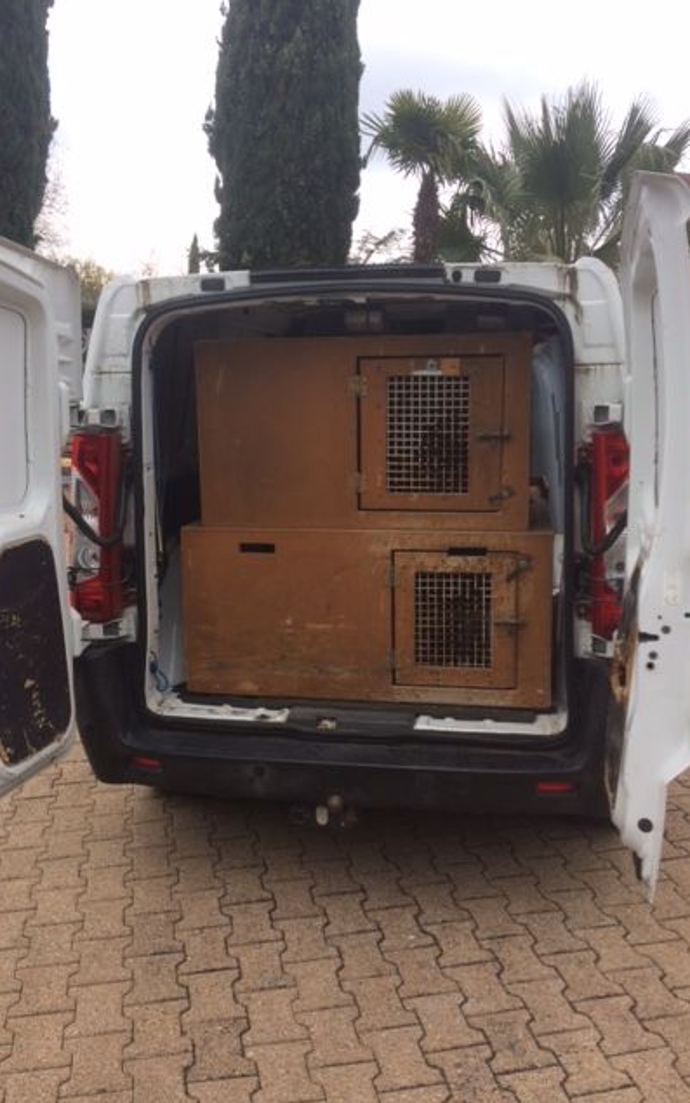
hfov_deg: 40.6
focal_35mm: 31
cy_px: 551
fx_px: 933
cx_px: 344
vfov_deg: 61.2
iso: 32
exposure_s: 1/237
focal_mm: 4.15
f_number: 2.2
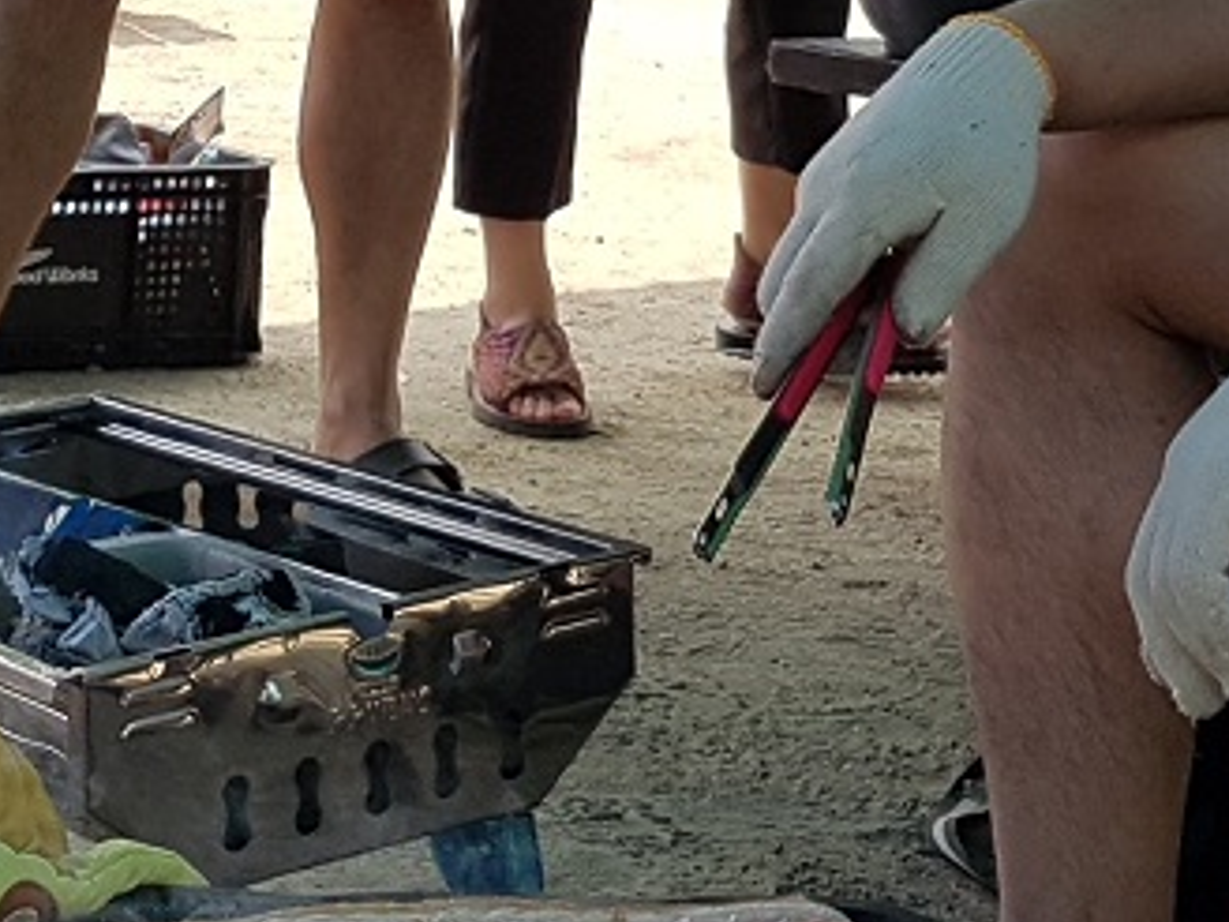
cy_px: -156
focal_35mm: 103
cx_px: 487
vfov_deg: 14.0
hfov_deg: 19.1
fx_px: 3657
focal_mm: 4.2
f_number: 1.7
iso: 50
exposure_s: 1/1248
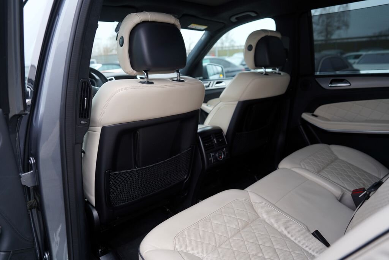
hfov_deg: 73.7
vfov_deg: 53.1
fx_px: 259
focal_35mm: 24
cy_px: 130
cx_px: 194
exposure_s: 1/40
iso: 100
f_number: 3.2
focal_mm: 24
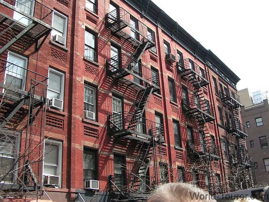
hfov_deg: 49.0
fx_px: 295
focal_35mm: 38
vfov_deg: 37.7
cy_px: 101
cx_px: 134
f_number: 5.6
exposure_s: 1/160
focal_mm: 5.8
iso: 50
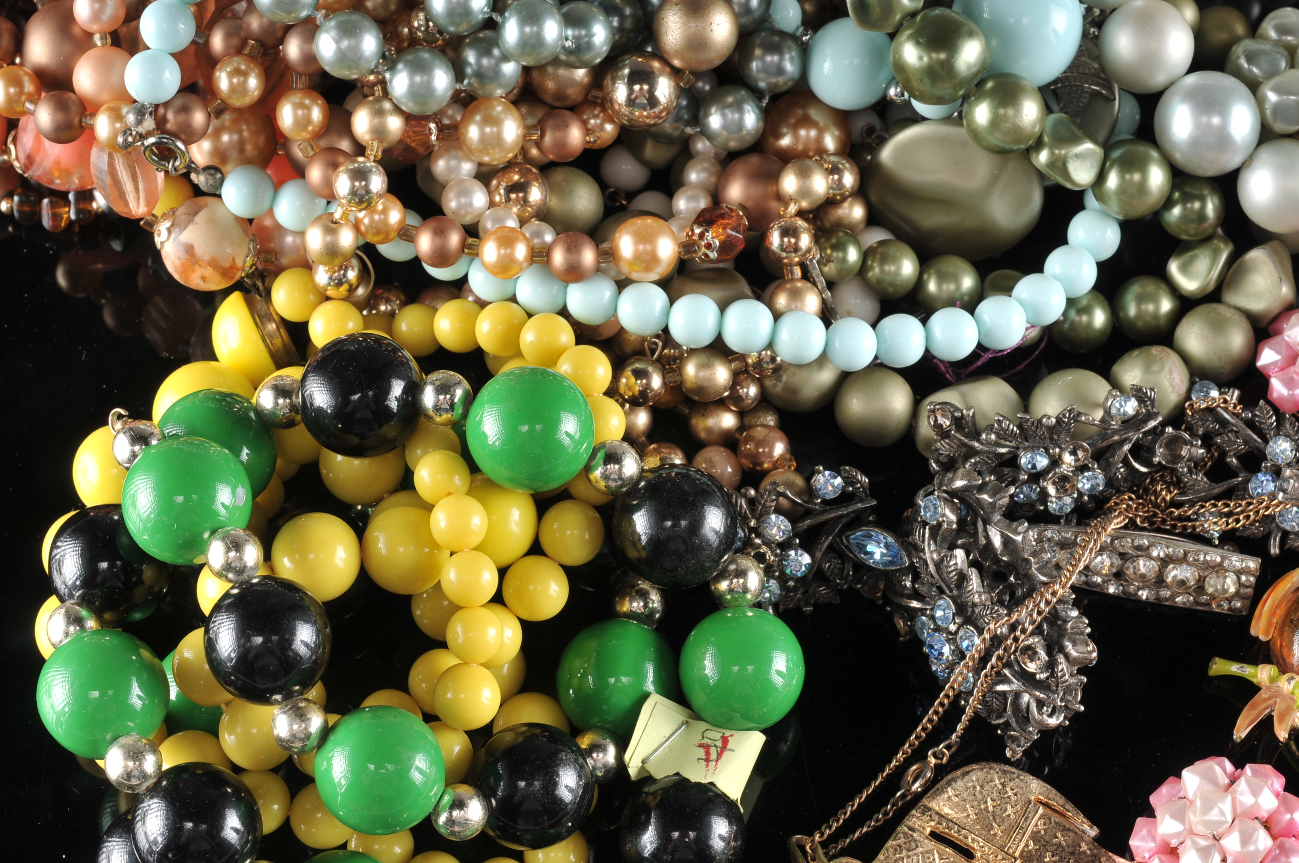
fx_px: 3244
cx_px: 650
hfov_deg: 22.6
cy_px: 432
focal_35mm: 90
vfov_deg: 15.2
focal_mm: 60
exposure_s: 1/250
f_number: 18
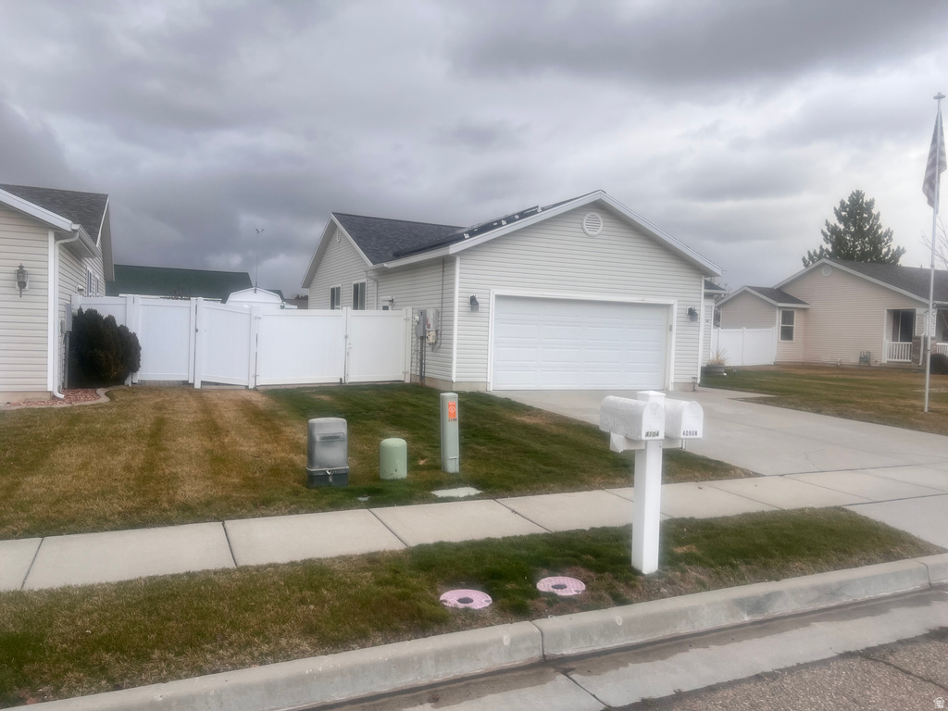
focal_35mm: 26
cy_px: 356
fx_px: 712
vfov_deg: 53.1
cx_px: 474
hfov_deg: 67.3
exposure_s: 1/909
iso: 50
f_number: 1.5
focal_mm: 5.7
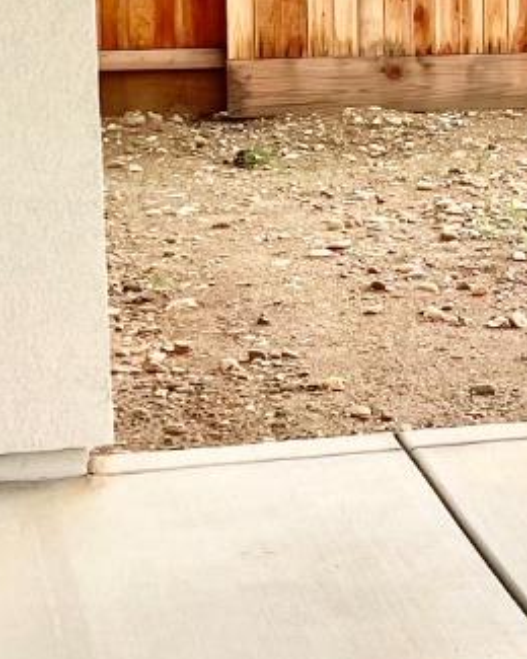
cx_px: 967
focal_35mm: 117
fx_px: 2281
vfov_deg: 16.4
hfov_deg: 12.1
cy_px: 175
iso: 50
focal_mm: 4.2
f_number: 1.6
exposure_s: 1/3040
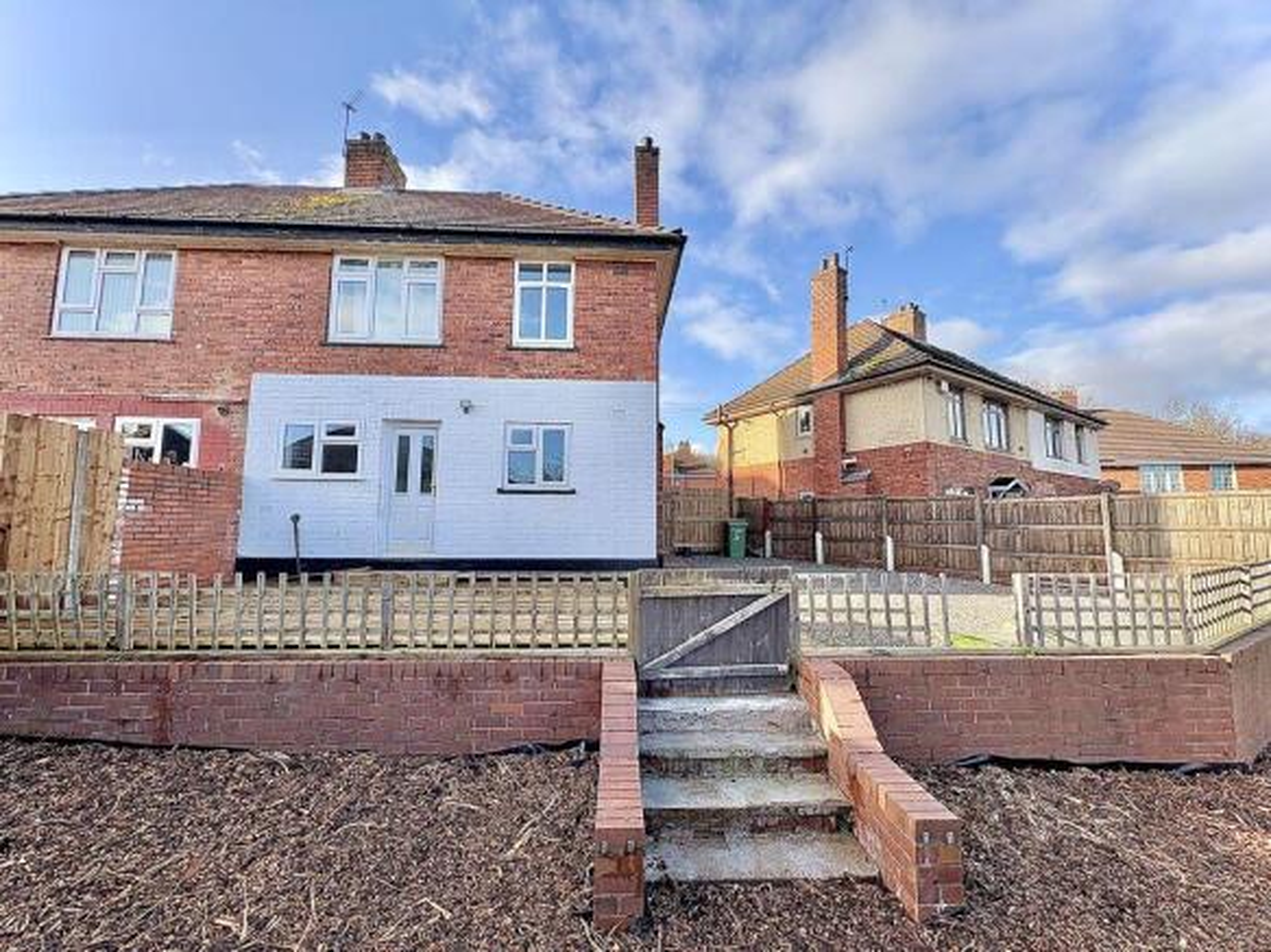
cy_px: 476
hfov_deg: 102.1
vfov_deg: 85.7
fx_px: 514
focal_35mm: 14
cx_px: 636
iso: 40
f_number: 2.2
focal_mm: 2.22
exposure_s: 1/591
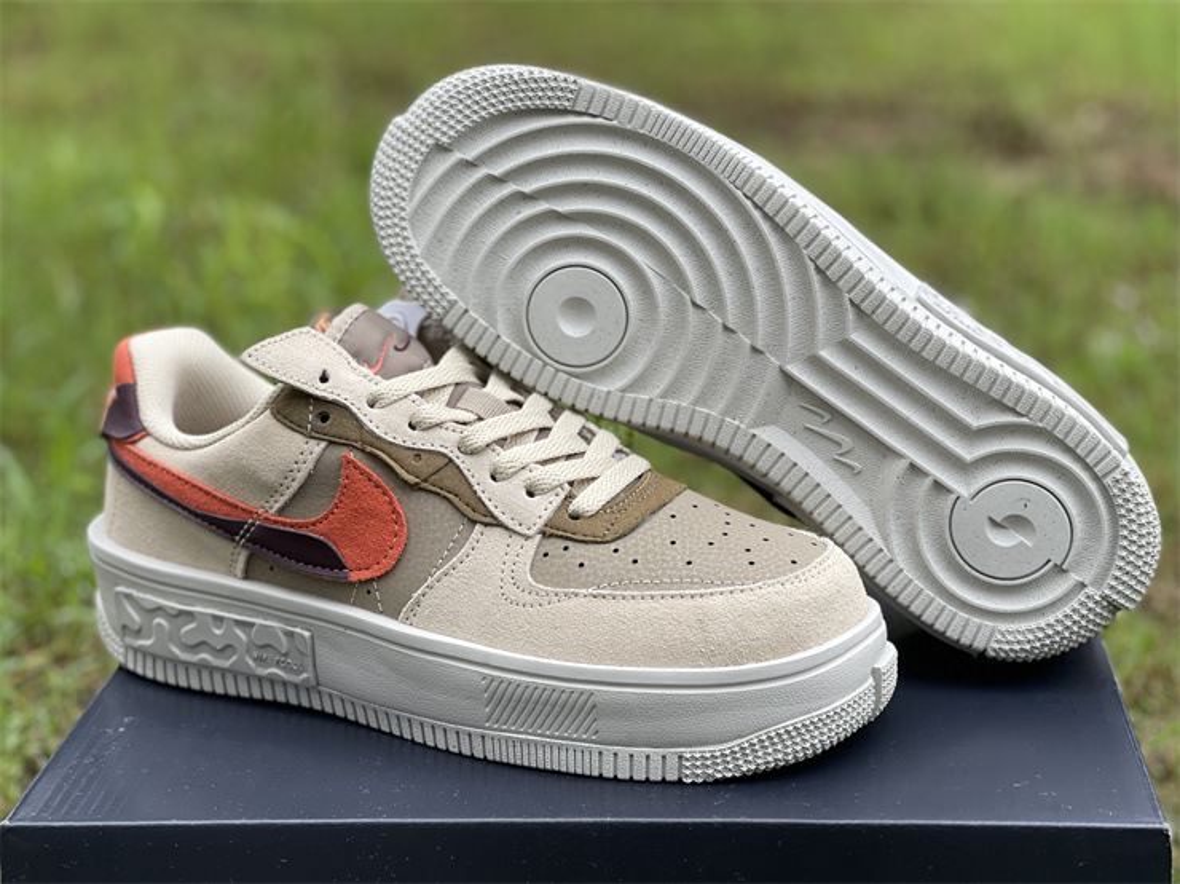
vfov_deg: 22.9
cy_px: 442
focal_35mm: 64
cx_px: 590
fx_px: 2180
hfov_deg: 30.3
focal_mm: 7.5
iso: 25
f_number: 2.2
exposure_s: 1/121
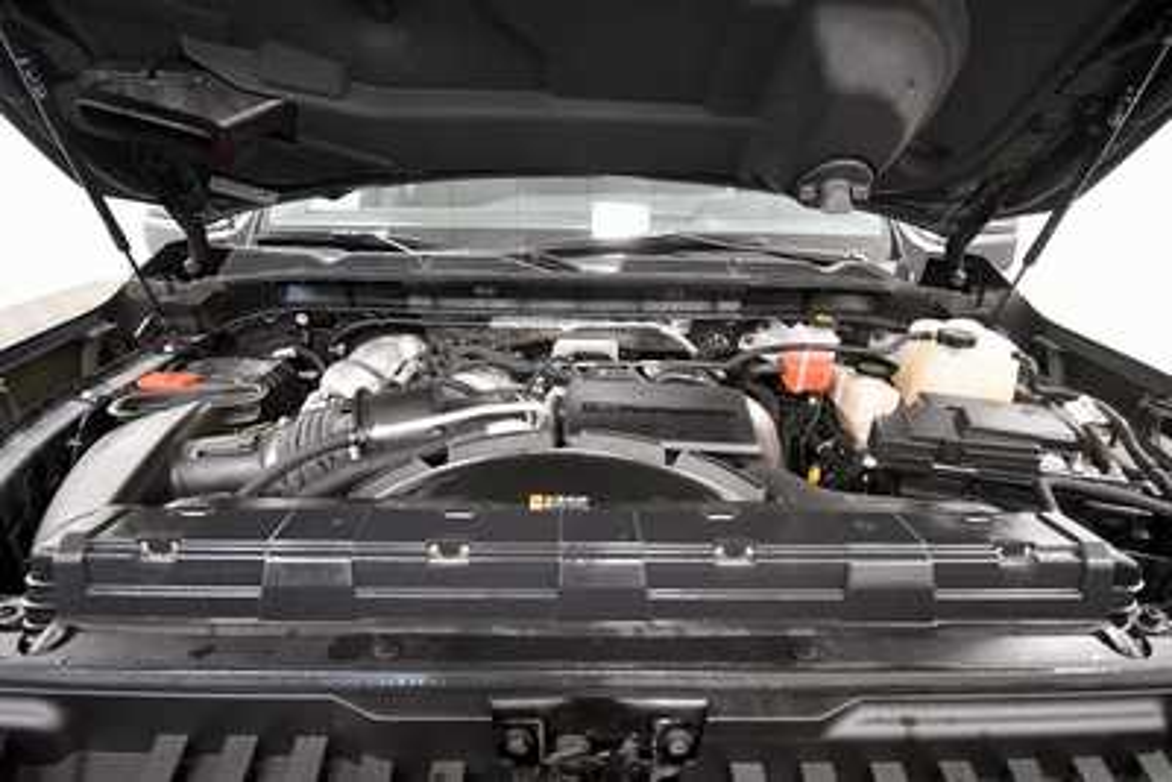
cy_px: 391
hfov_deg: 86.9
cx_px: 586
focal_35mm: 19
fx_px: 619
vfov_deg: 64.6
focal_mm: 13
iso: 3200
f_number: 4.8
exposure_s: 1/125
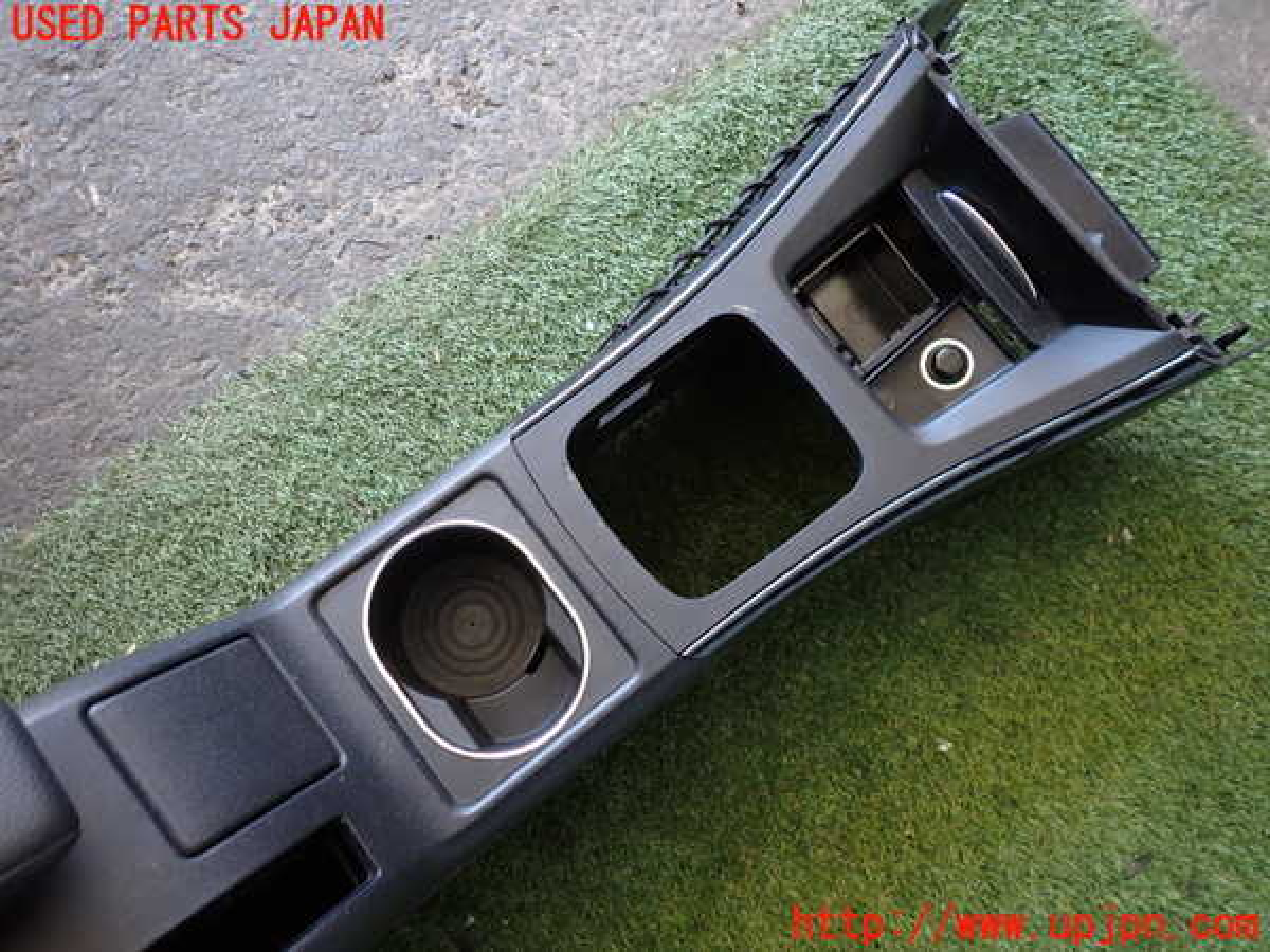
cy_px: 476
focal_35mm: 25
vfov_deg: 54.9
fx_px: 917
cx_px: 635
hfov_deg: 69.4
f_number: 2
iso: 200
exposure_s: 1/50
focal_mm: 4.5
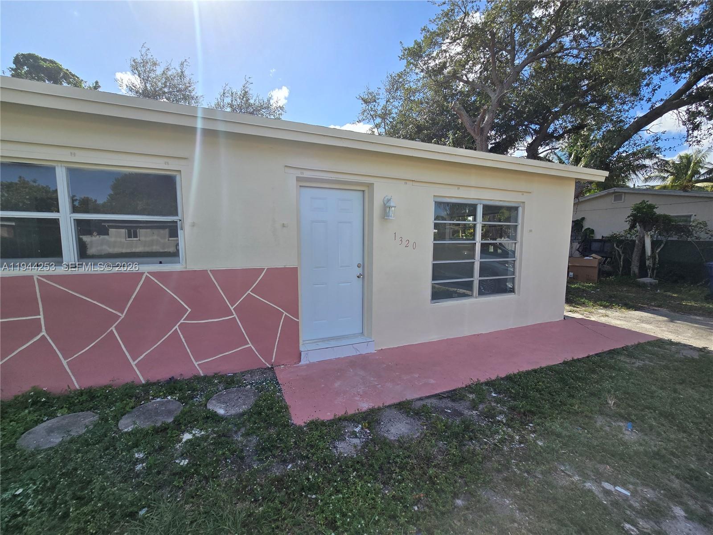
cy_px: 268
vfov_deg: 89.9
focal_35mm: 13
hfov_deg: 106.2
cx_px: 356
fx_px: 268
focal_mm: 2.2
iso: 50
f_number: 2.2
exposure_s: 1/1819
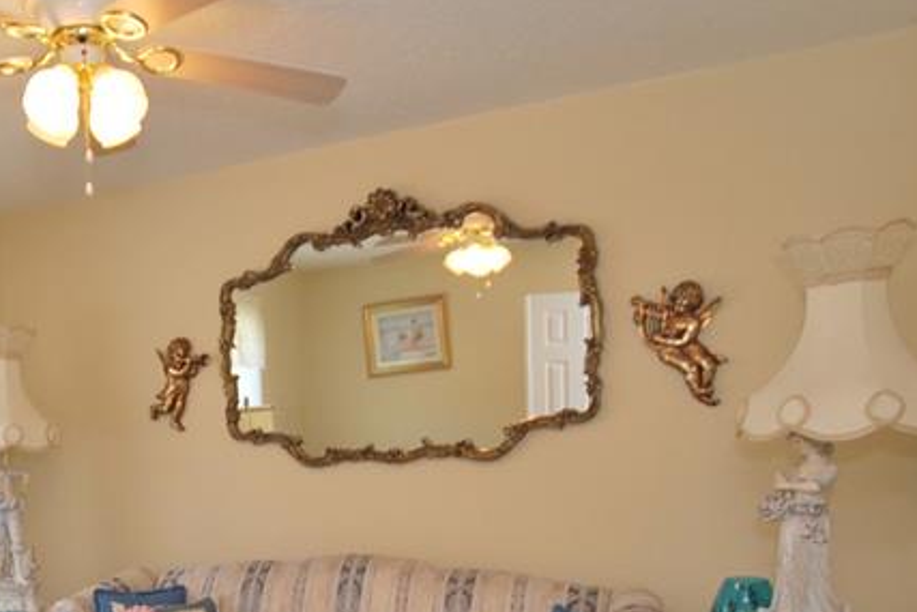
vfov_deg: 34.7
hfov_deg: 50.0
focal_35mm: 36
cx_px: 185
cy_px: 557
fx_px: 917
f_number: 4
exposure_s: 1/60
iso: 200
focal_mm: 10
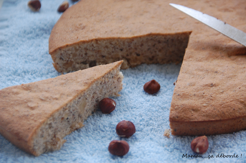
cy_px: 82
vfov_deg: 7.9
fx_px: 1188
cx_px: 123
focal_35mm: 174
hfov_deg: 11.8
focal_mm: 116
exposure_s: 1/125
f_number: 6
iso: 500
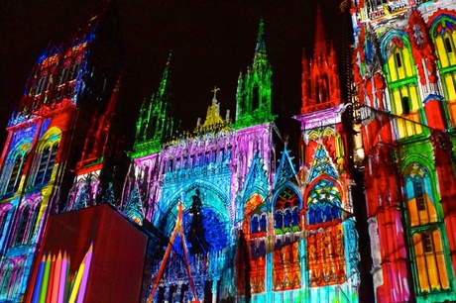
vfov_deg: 31.8
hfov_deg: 46.4
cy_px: 152
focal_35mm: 42
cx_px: 228
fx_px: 532
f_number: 3.5
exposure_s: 1/60
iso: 6400
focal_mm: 28
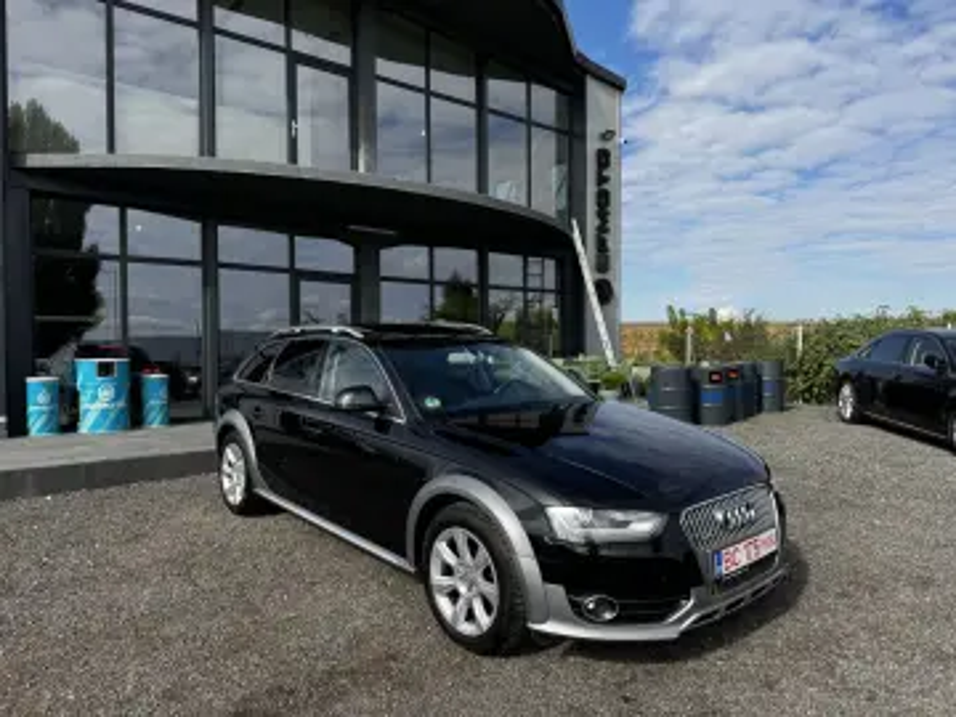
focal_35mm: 24
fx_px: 663
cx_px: 478
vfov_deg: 56.8
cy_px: 358
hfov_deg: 71.6
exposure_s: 1/3096
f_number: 1.78
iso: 80
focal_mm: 6.76
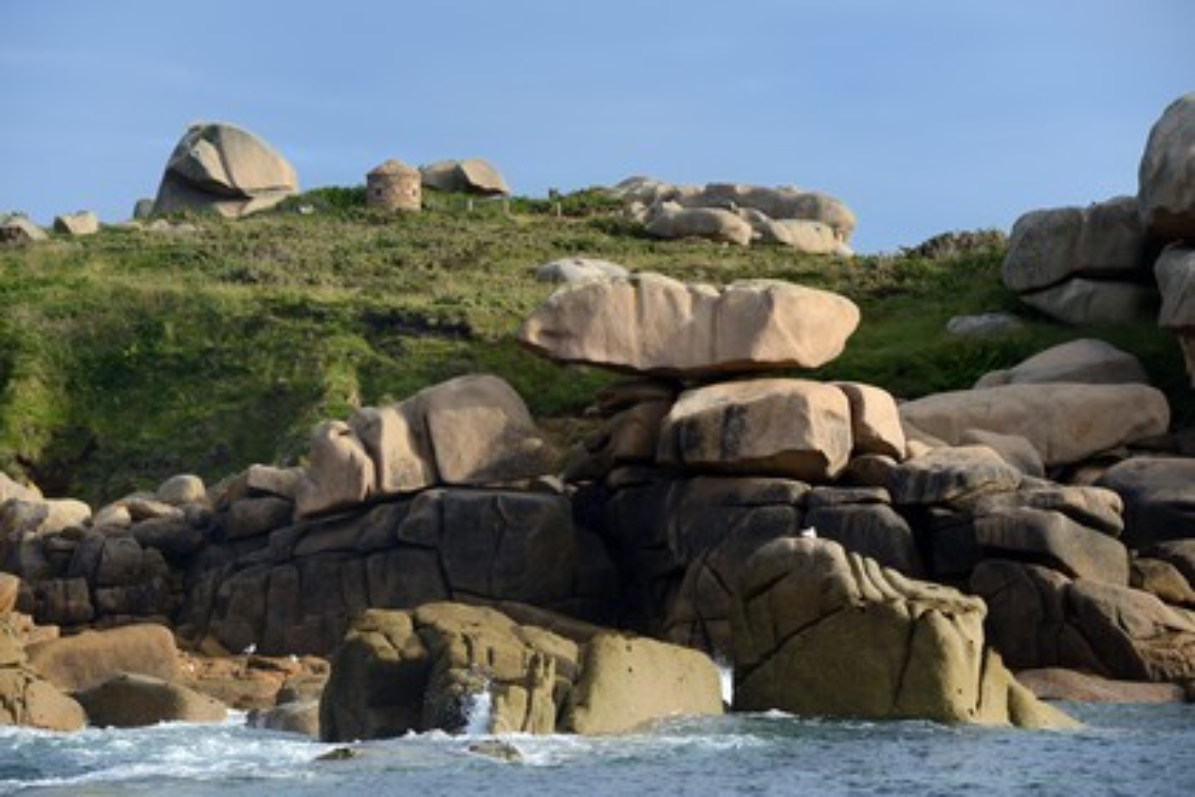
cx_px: 598
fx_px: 4813
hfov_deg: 14.2
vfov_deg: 9.5
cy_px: 398
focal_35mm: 145
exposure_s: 1/1000
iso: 400
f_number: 7.1
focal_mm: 145
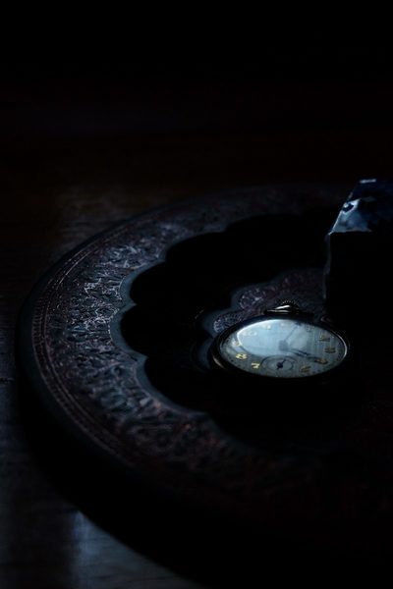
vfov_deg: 29.7
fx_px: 1113
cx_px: 196
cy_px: 294
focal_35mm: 68
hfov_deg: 20.0
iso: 1600
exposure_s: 1/20
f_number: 5.6
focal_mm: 45.2
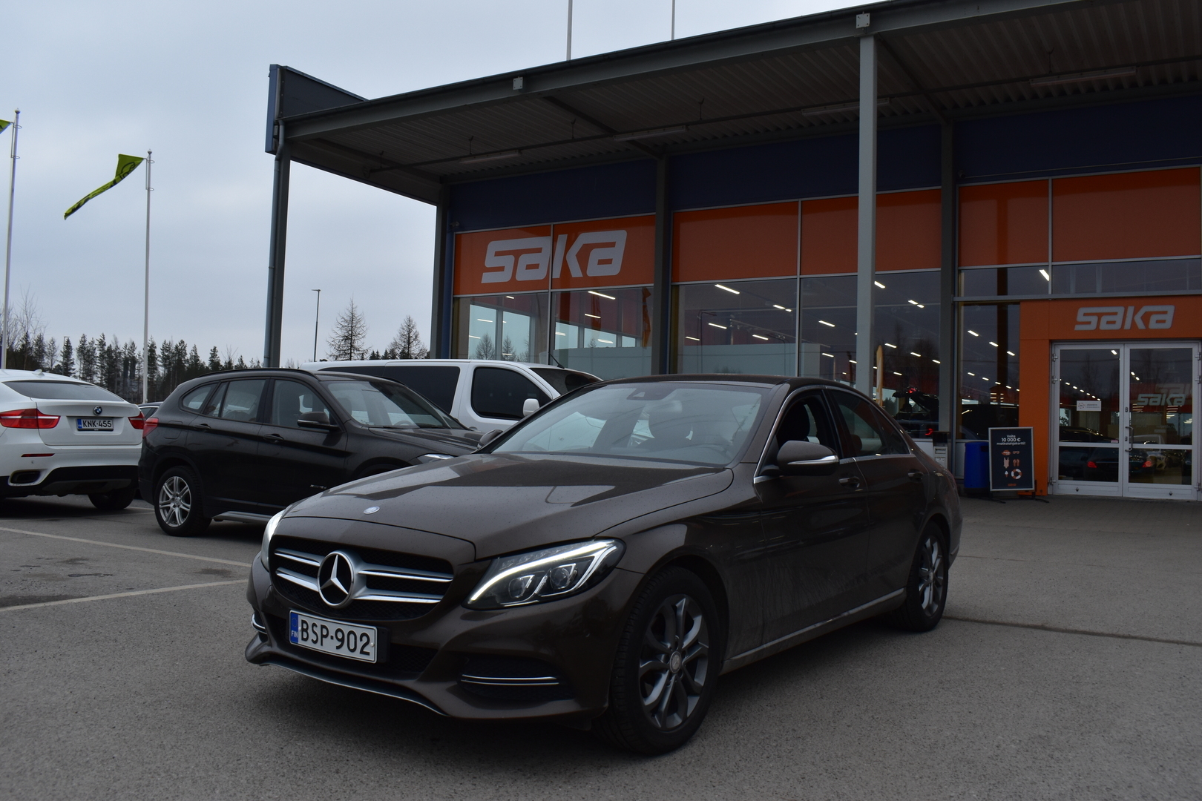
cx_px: 601
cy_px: 400
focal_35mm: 30
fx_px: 1002
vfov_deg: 43.6
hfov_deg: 61.9
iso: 400
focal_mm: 20
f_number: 9.5
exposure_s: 1/125
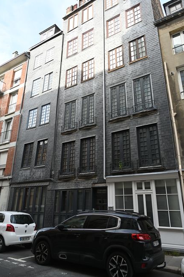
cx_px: 96
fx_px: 200
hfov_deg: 49.5
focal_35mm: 26
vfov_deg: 69.4
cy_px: 130
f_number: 5.6
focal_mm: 24
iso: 200
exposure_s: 1/250
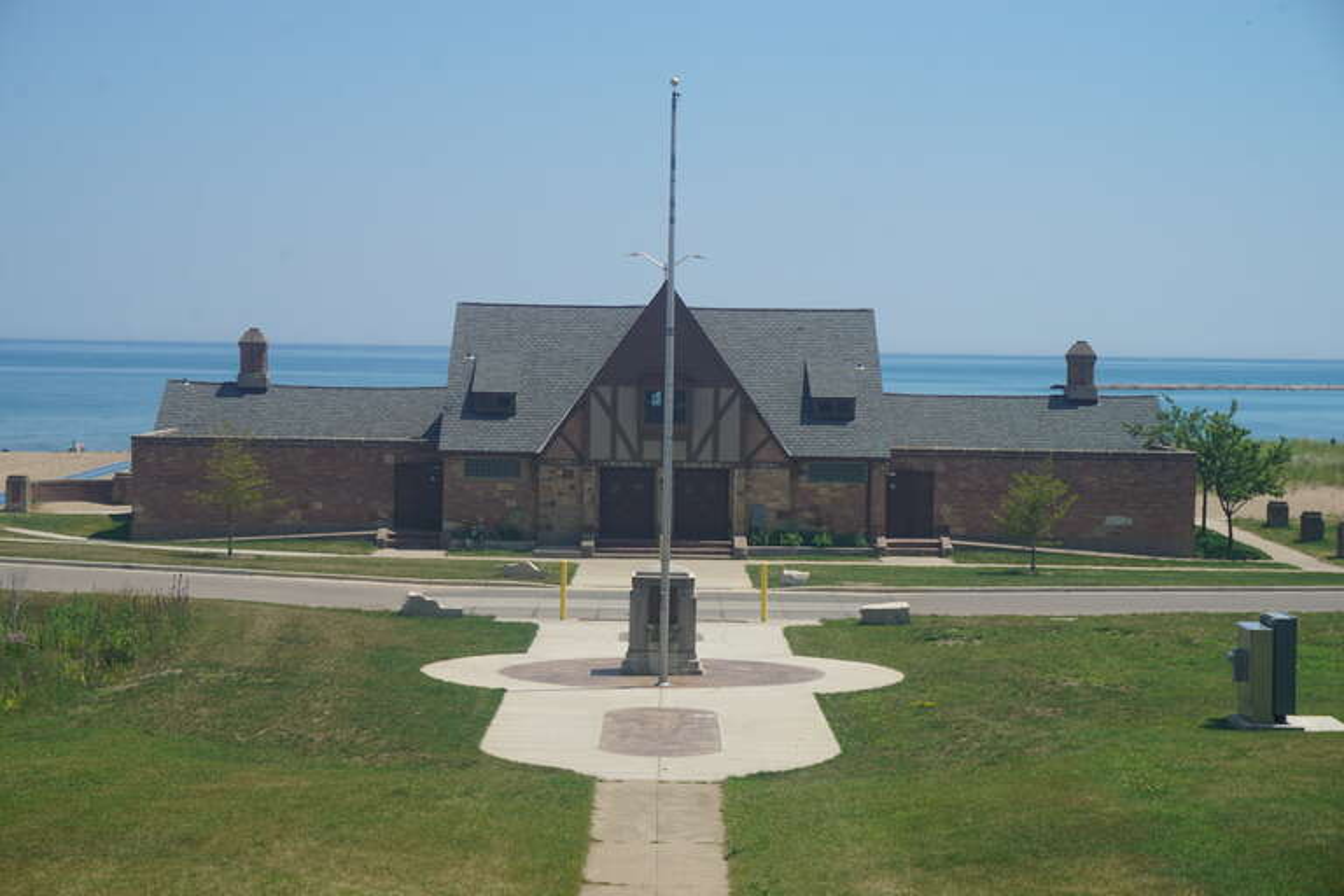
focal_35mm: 75
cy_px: 448
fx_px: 2800
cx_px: 672
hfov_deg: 27.0
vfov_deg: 18.2
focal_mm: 50
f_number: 11
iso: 100
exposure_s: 1/200
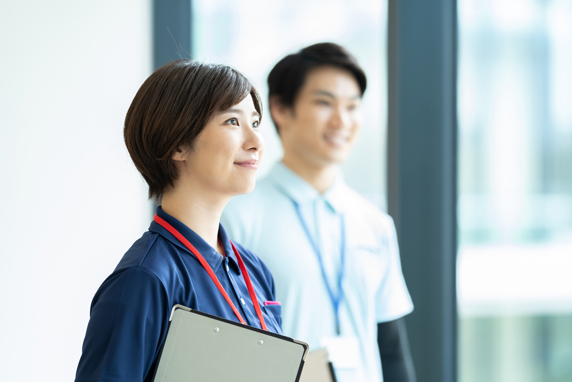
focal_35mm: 135
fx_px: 2145
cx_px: 286
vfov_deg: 10.2
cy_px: 191
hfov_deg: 15.2
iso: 250
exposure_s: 1/125
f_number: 1.8
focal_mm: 135
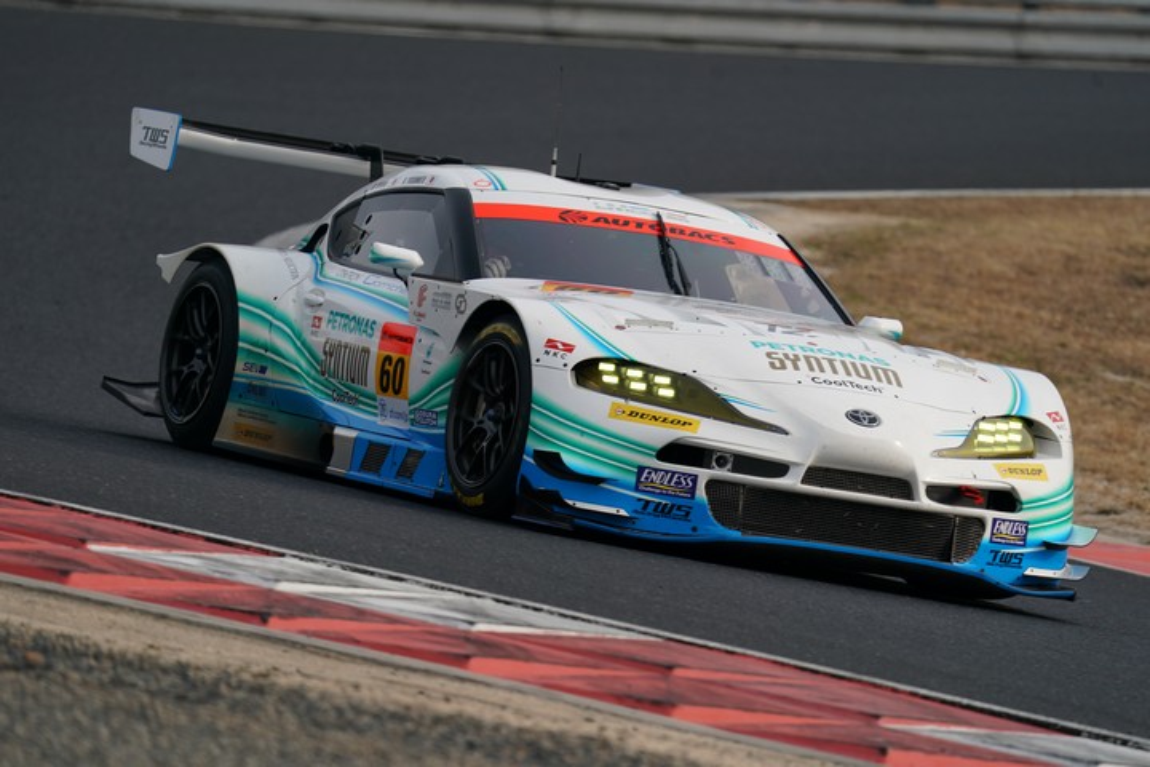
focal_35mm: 481
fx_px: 15364
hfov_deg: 4.3
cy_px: 384
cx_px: 575
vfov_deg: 2.9
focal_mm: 481
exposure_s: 1/800
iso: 200
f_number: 6.3
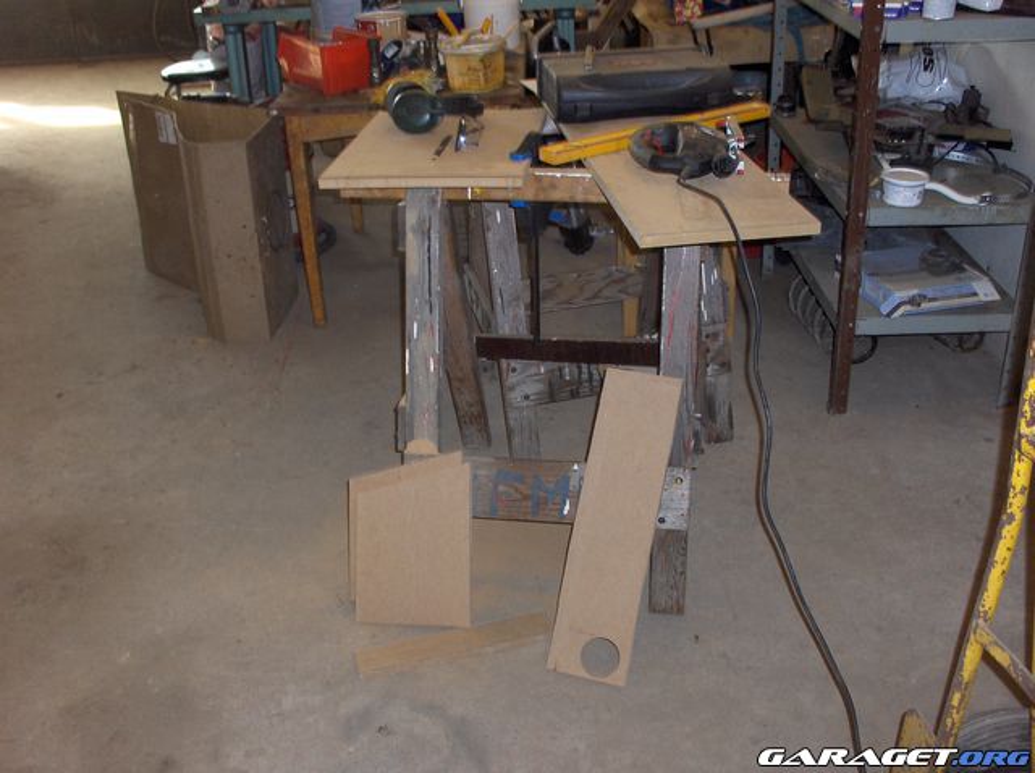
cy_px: 386
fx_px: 836
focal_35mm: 28
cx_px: 518
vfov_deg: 49.6
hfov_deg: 63.5
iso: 53
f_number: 2.8
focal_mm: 5.8
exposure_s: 1/60
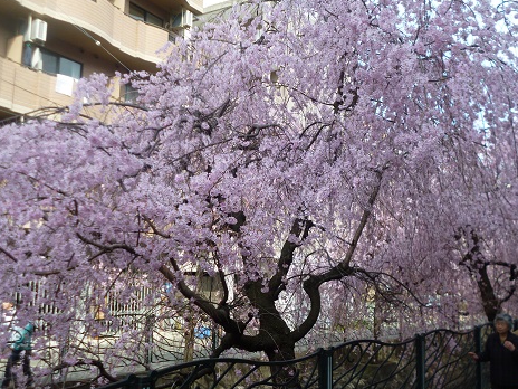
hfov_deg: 47.9
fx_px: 584
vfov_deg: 36.8
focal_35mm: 39
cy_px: 194
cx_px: 259
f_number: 3.2
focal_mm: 6.8
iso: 100
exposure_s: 1/320
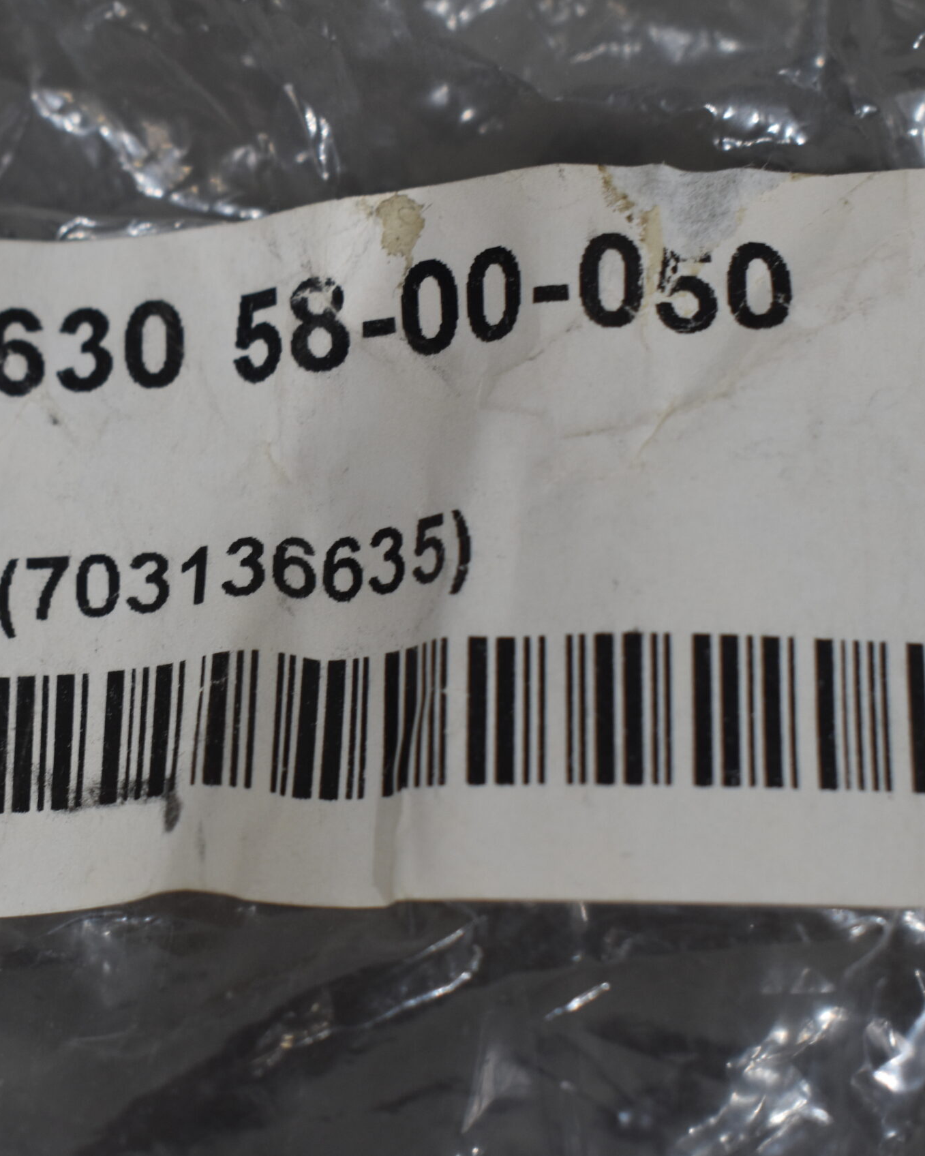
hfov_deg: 17.9
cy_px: 575
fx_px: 2908
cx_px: 172
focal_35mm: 85
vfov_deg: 22.5
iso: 400
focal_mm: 40
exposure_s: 1/60
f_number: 8
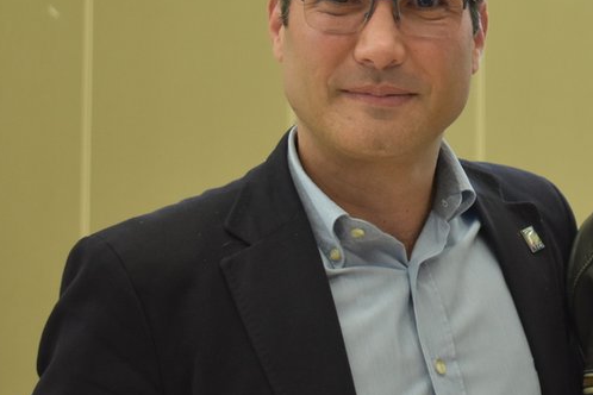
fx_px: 2026
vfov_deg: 11.1
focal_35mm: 123
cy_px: 107
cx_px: 593
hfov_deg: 16.3
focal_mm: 34
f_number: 4.5
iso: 900
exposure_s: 1/60
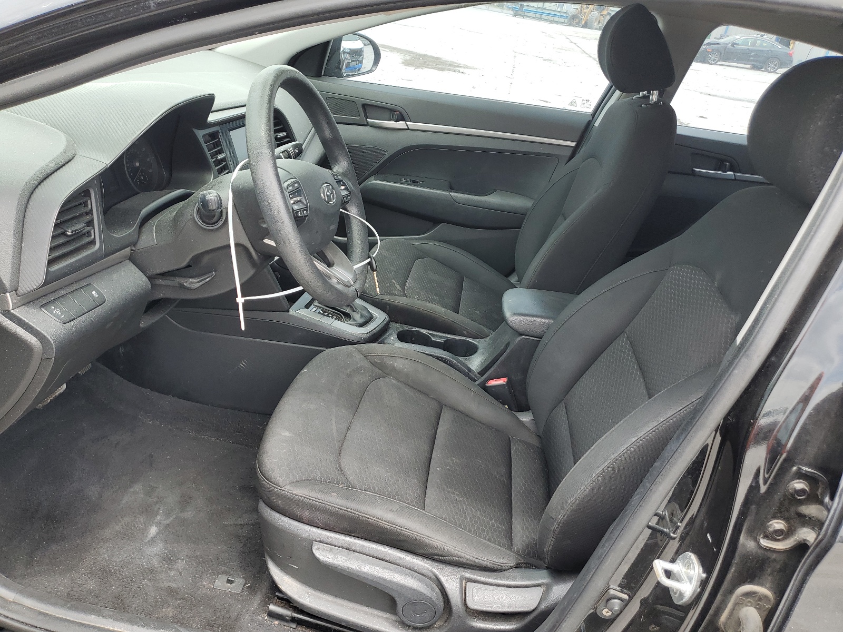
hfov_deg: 67.3
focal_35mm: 26
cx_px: 422
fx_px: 633
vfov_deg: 53.1
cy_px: 316
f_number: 1.5
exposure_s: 1/417
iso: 50
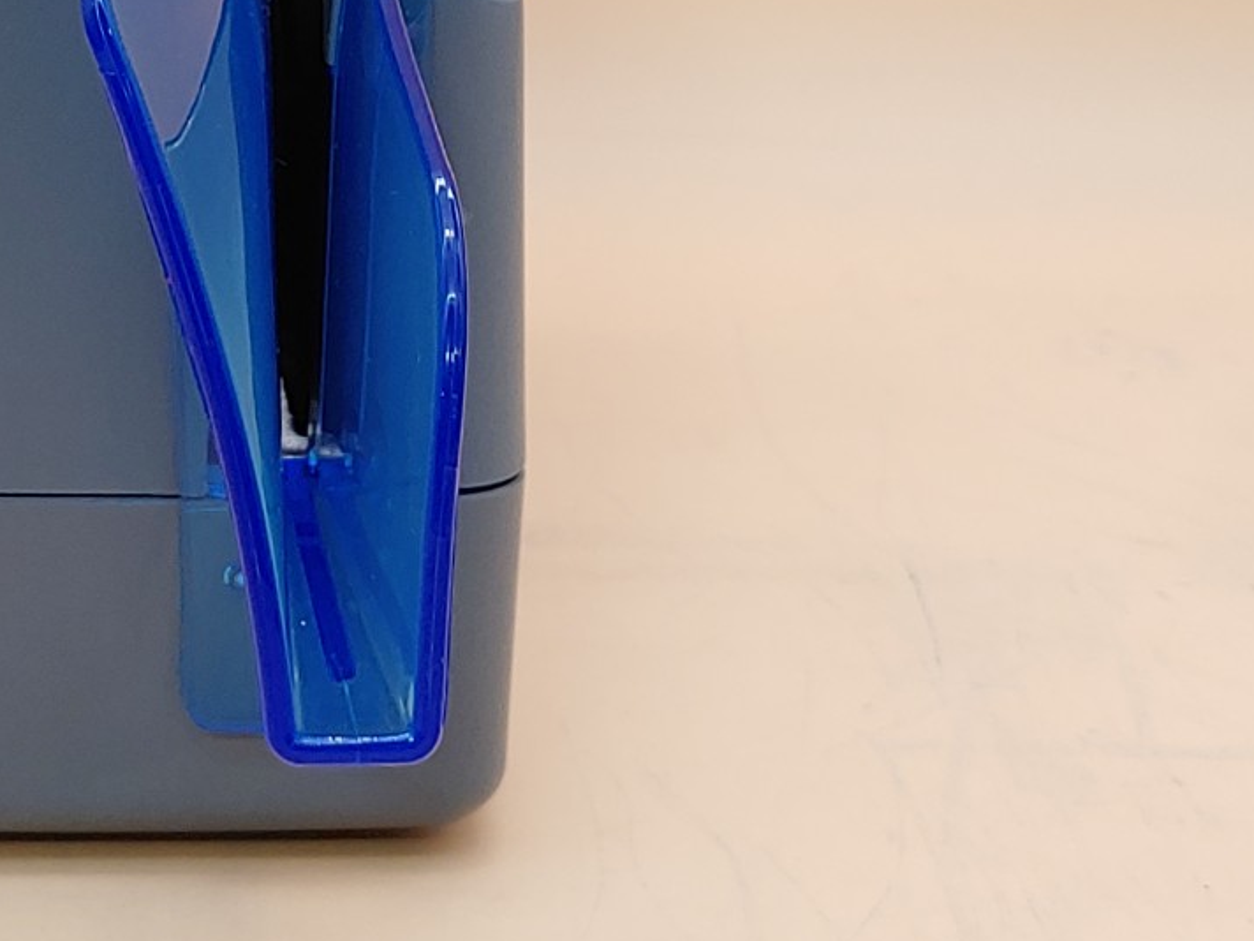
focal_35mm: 93
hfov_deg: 20.6
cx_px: 97
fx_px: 3369
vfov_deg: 15.6
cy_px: 26
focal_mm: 4.36
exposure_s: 1/61
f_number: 1.8
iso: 50
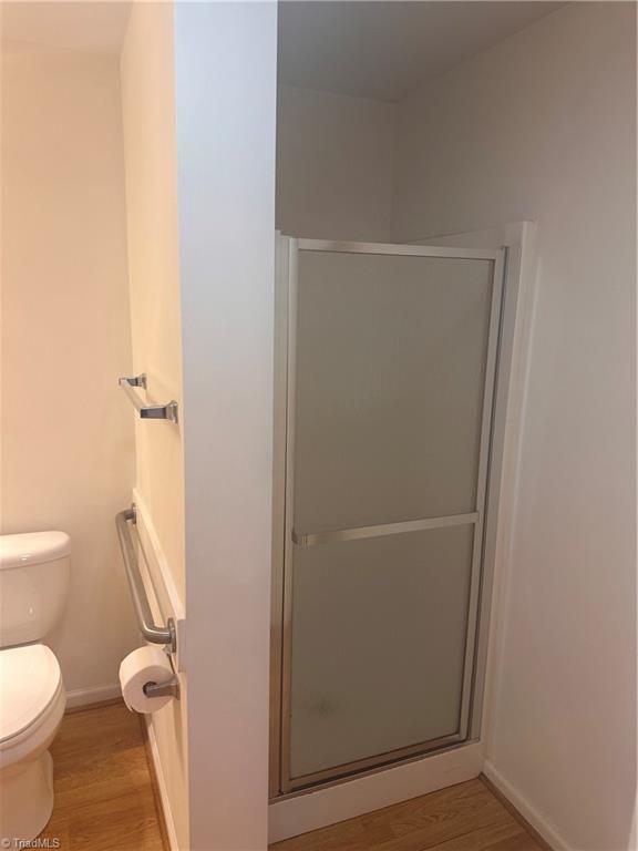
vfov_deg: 71.6
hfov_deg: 56.8
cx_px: 319
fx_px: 590
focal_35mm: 24
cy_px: 426
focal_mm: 6.86
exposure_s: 1/60
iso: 125
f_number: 1.78
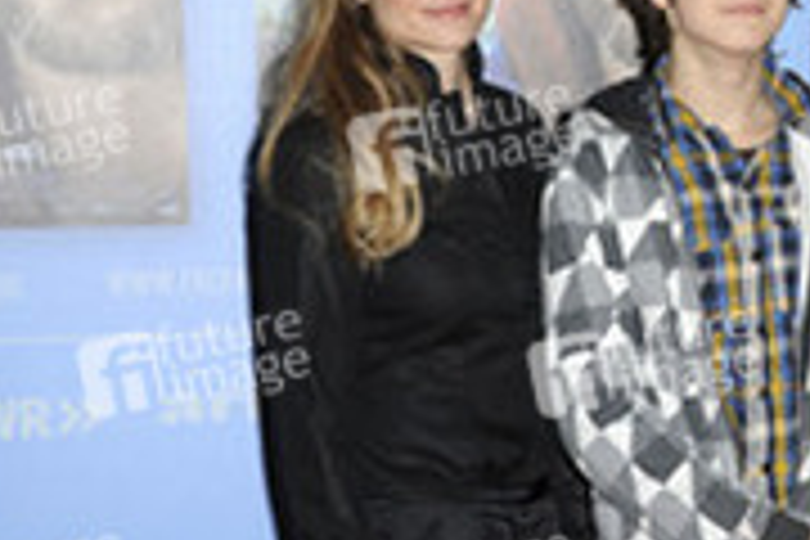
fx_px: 3262
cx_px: 974
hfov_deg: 13.7
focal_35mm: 145
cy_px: 252
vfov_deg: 9.5
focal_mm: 58
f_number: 5.6
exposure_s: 1/125
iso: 800
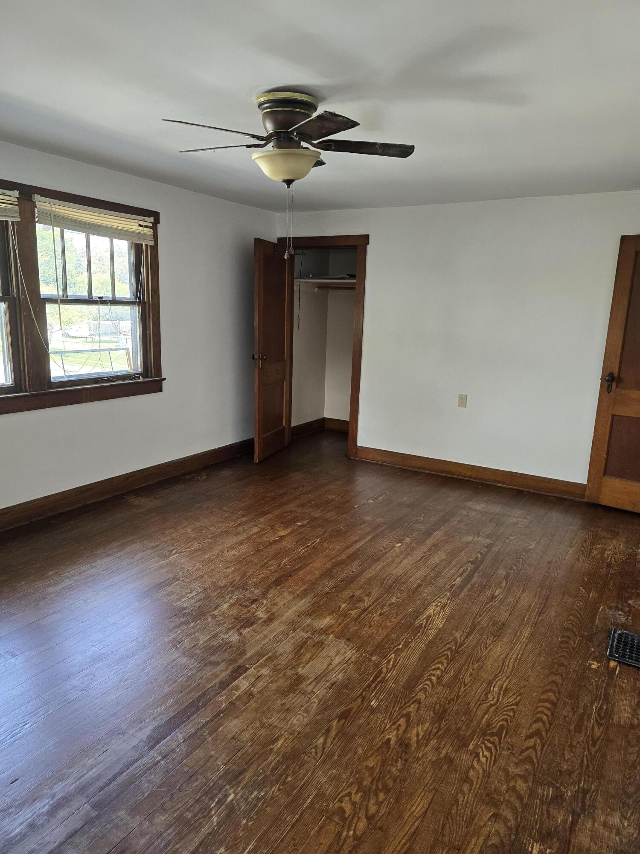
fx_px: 567
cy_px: 427
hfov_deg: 58.9
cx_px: 320
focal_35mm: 23
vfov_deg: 73.9
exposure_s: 1/180
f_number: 1.7
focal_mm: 6.3
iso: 200
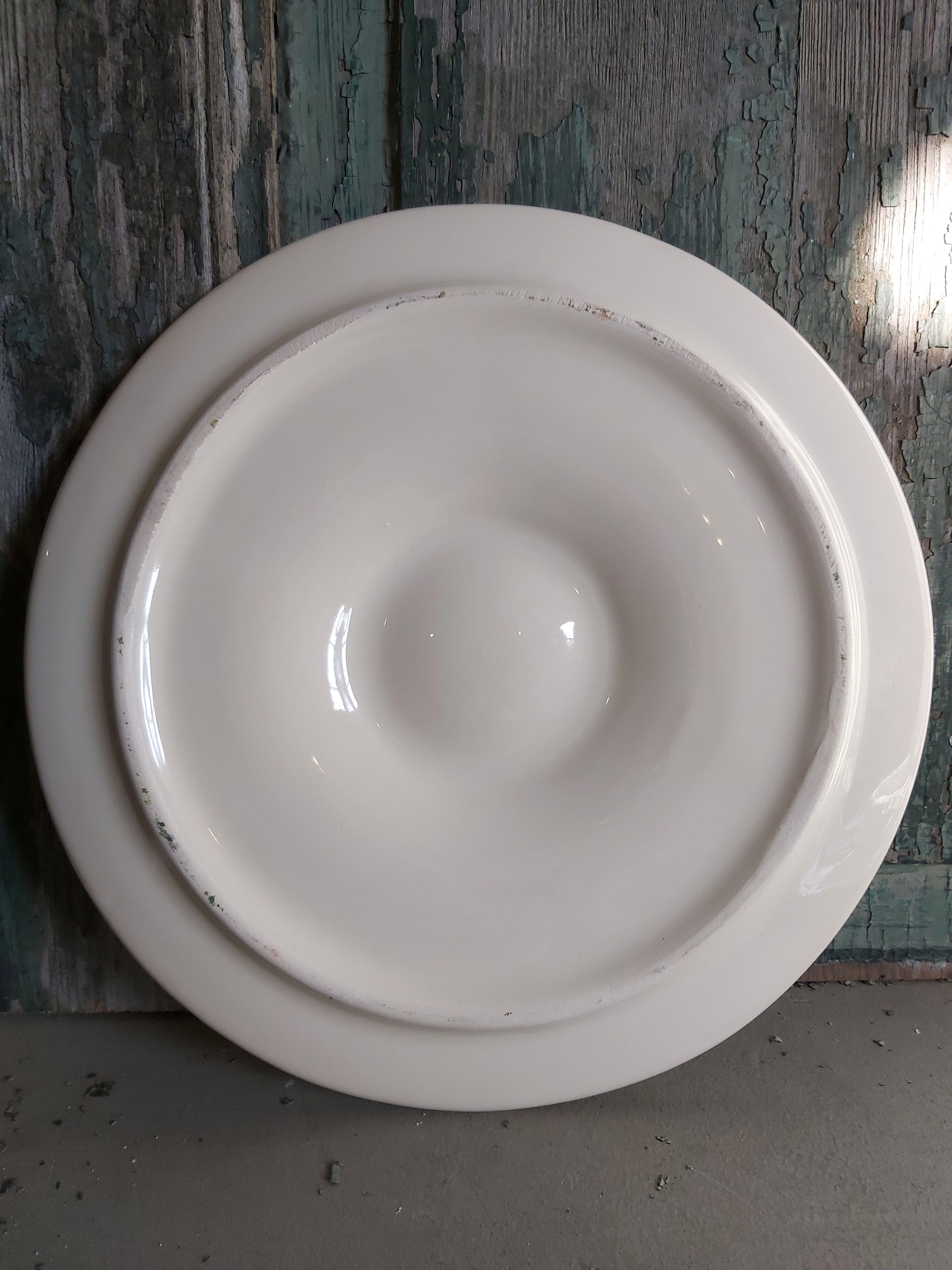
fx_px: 953
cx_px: 476
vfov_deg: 67.3
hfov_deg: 53.1
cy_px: 635
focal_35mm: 26
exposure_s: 1/164
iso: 64
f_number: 1.7
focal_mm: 3.92
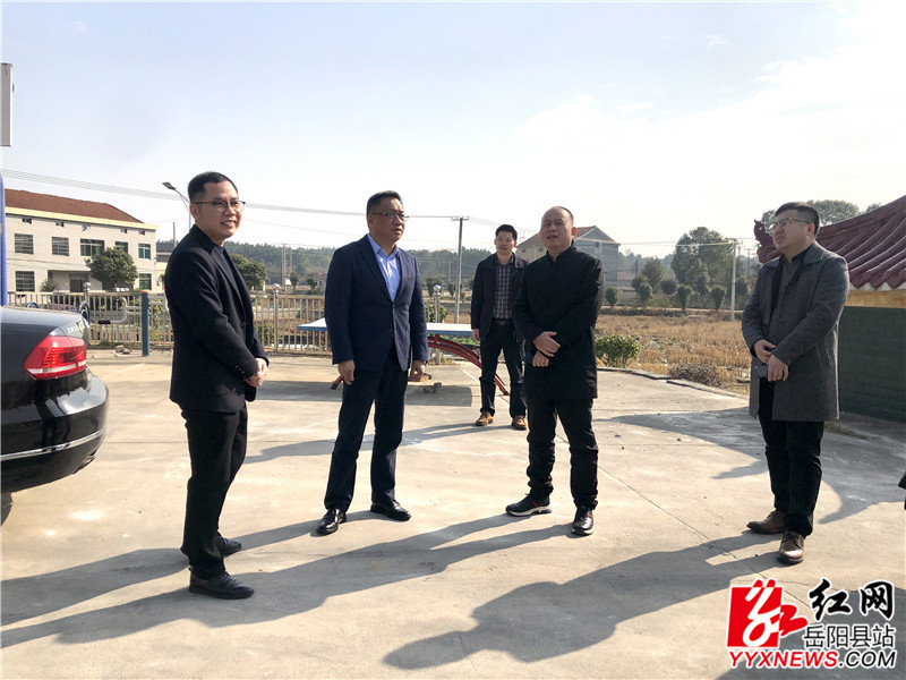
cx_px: 453
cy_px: 340
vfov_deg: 49.7
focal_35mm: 28
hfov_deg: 63.4
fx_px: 733
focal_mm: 3.99
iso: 20
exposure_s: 1/3436
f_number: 1.8
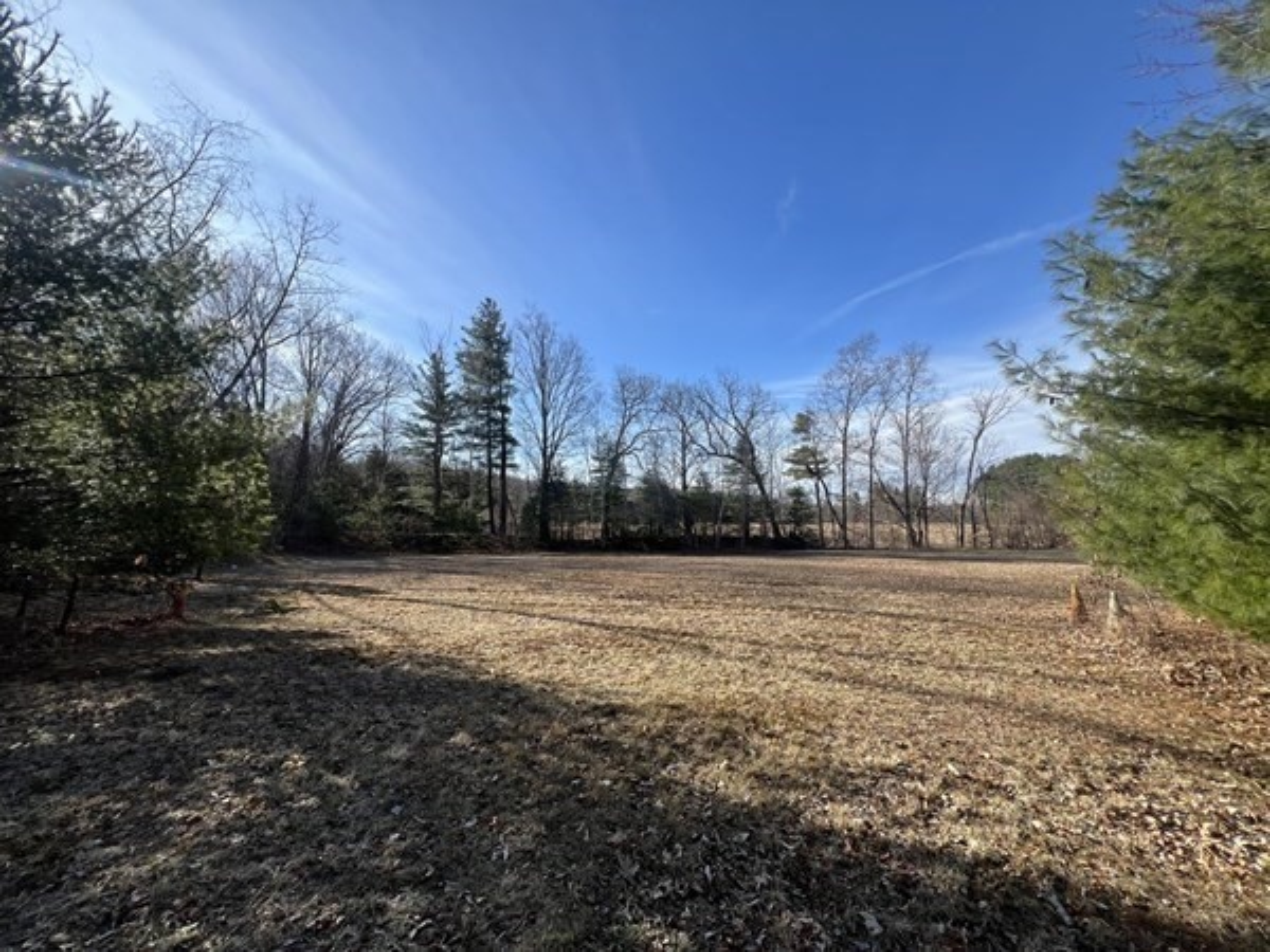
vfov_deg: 89.9
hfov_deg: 106.2
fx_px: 477
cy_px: 476
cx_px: 635
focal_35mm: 13
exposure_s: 1/786
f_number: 1.8
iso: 32
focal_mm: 1.57
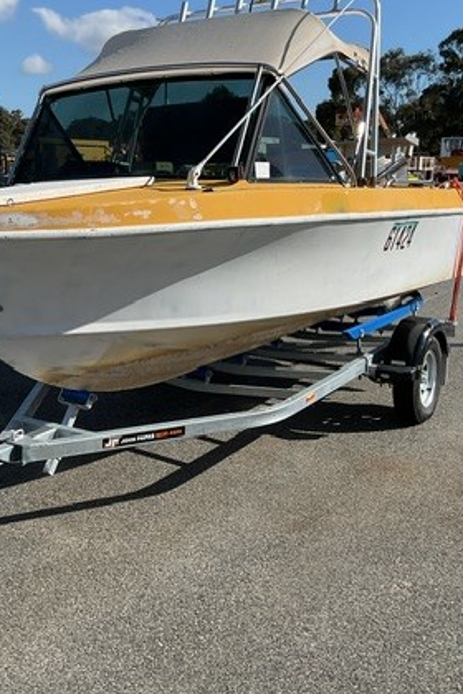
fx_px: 887
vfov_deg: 42.7
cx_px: 149
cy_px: 302
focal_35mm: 46
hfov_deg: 29.0
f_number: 1.8
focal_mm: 3
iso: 16
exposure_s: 1/2538
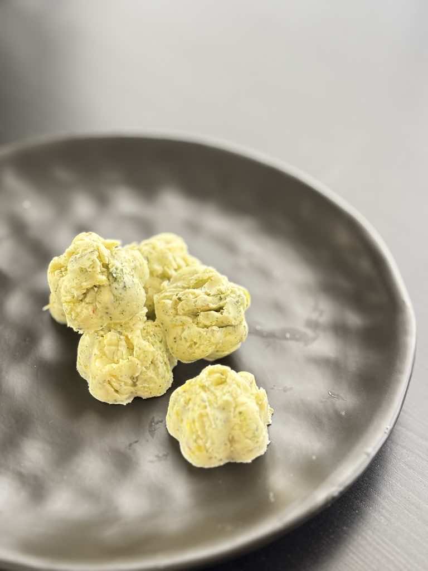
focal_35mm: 52
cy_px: 286
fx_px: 857
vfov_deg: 36.8
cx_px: 214
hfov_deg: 28.0
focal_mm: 5.96
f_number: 1.6
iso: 320
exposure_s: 1/40
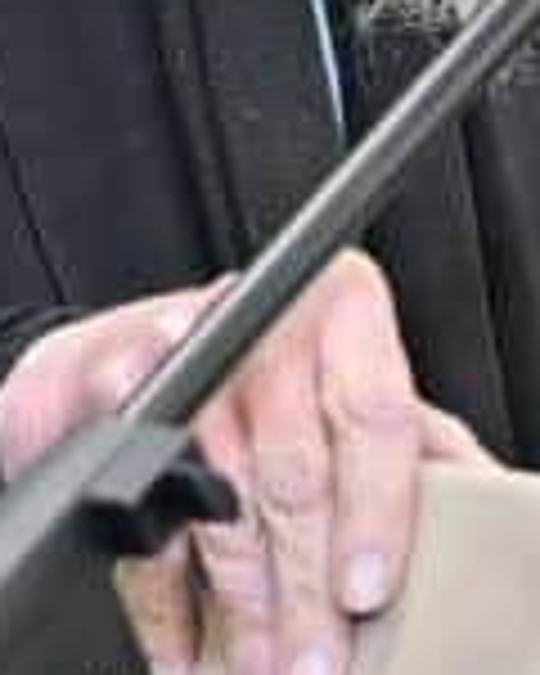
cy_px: -34
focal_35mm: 230
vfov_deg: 8.3
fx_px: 4595
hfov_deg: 6.7
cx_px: 405
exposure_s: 1/200
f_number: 4.5
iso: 640
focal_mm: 36
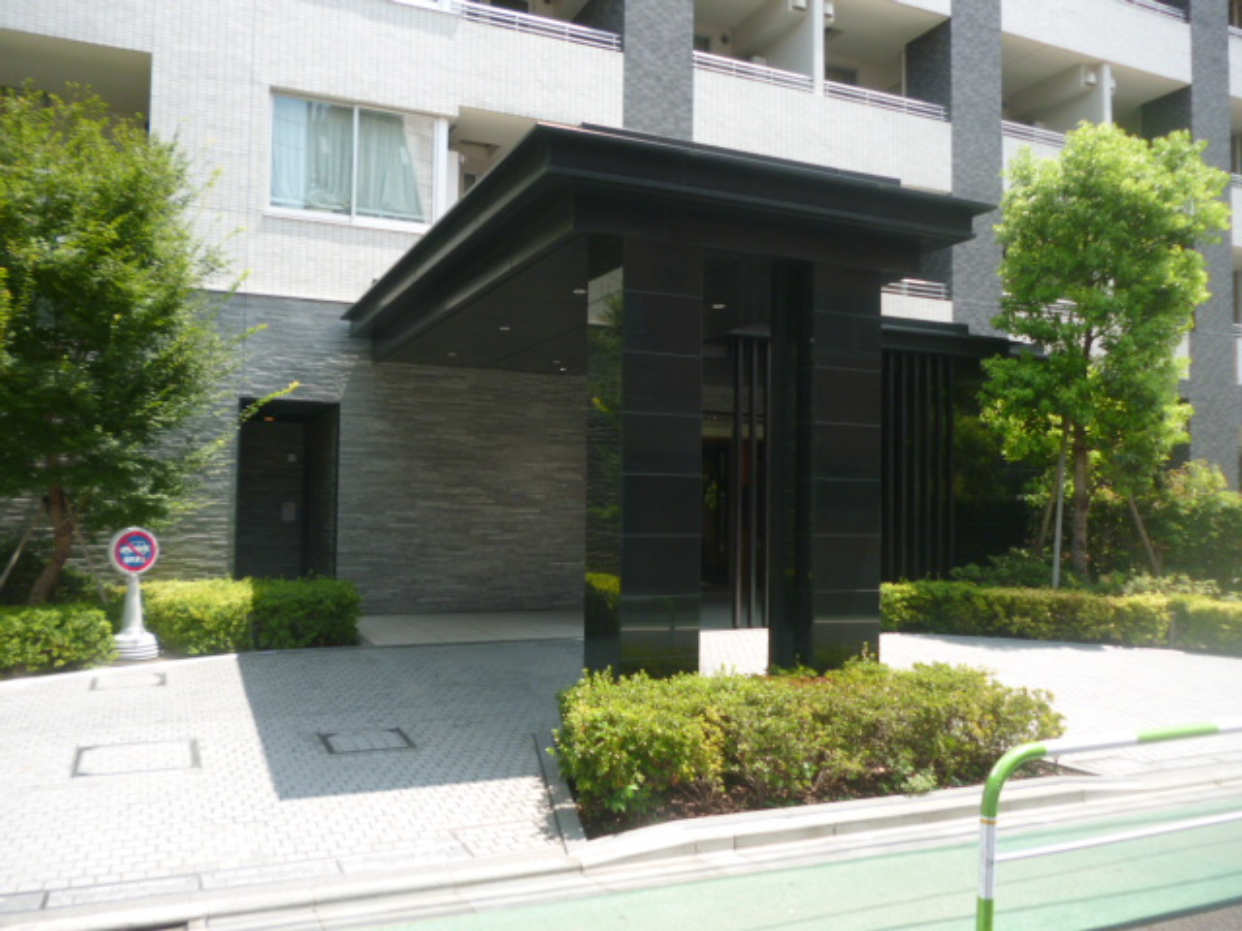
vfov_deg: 49.7
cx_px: 621
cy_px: 466
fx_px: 1005
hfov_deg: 63.4
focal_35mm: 28
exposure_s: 1/320
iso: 100
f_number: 3.1
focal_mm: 5
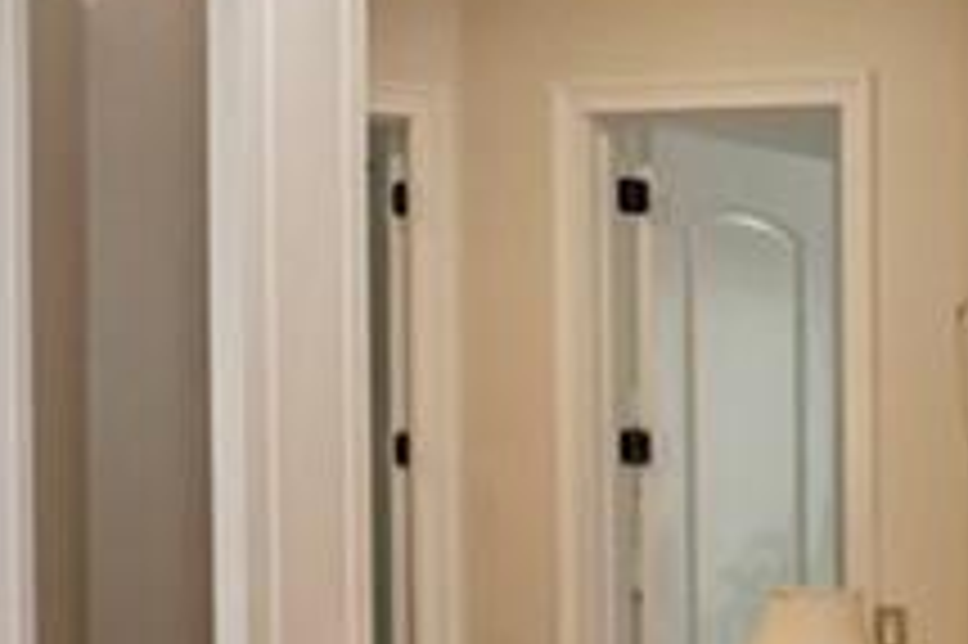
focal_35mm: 119
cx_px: 2733
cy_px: 680
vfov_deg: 11.4
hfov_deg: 11.6
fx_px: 3197
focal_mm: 16
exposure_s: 1/20
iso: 400
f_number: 8
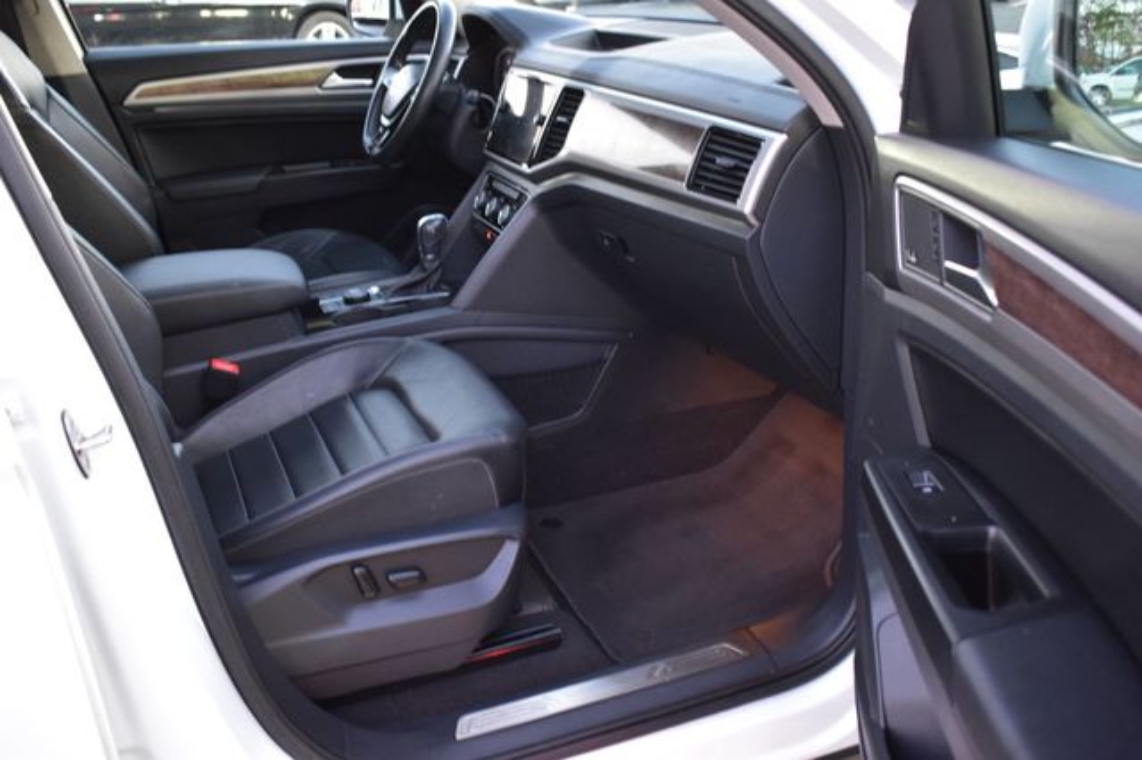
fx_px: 1094
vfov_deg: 38.3
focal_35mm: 34
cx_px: 571
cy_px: 380
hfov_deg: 55.1
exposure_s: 1/5
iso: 1600
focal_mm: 23
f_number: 3.8
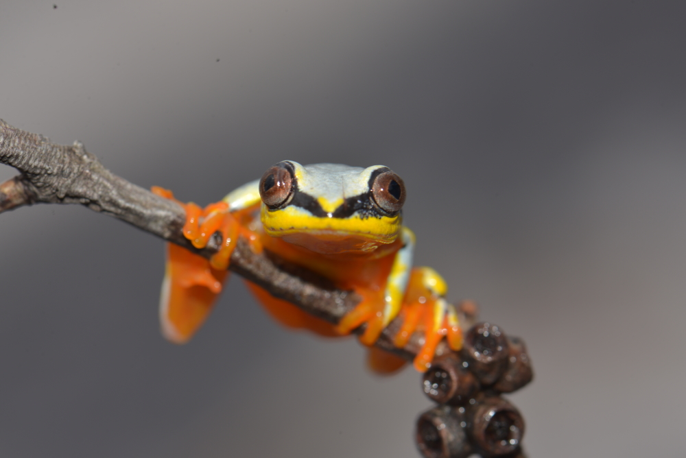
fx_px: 2002
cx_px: 343
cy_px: 229
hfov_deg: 19.4
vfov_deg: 13.1
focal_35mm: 105
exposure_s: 1/200
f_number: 16
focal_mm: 105
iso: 100
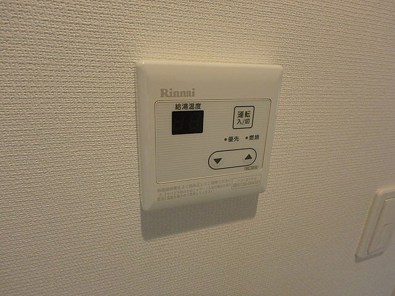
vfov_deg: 63.4
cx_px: 198
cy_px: 148
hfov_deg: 79.0
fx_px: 240
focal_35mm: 21
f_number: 3.5
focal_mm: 3.7
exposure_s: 1/40
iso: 200
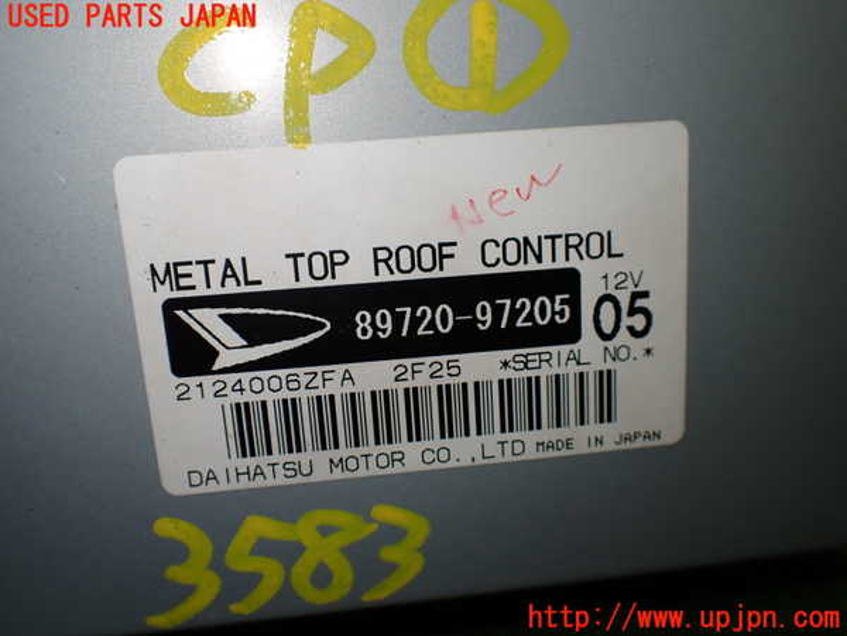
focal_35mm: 30
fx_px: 734
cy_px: 318
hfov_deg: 60.0
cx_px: 424
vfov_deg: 46.8
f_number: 2.3
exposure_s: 1/160
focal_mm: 5.4
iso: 100
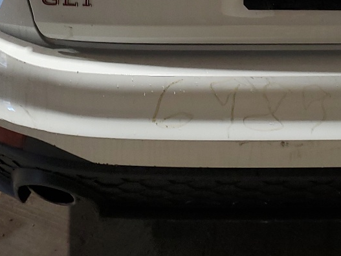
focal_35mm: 79
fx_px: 778
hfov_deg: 24.2
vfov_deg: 17.6
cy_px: -63
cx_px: 292
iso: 63
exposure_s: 1/60.2
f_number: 1.5
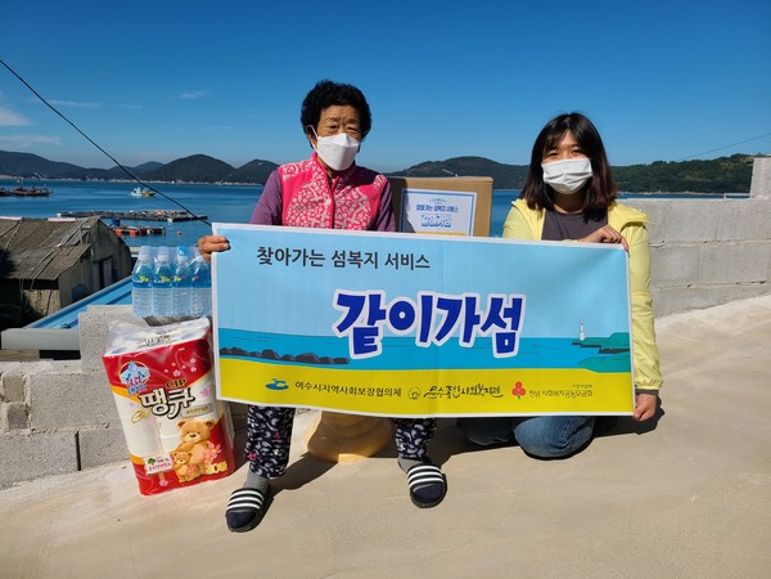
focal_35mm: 26
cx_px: 386
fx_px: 579
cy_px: 290
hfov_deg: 67.3
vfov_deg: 53.1
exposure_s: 1/5271
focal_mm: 5.4
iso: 40
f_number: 1.8
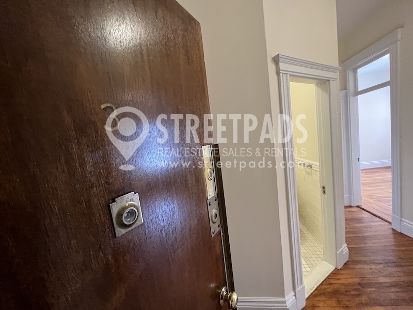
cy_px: 155
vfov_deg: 89.9
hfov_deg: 106.2
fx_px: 155
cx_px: 206
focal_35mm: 13
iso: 500
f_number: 1.8
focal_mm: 1.57
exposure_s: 1/60
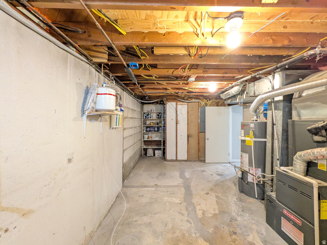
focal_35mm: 14
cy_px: 122
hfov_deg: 102.1
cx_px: 164
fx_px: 132
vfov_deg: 85.7
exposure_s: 1/30
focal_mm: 1.83
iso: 854
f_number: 2.2
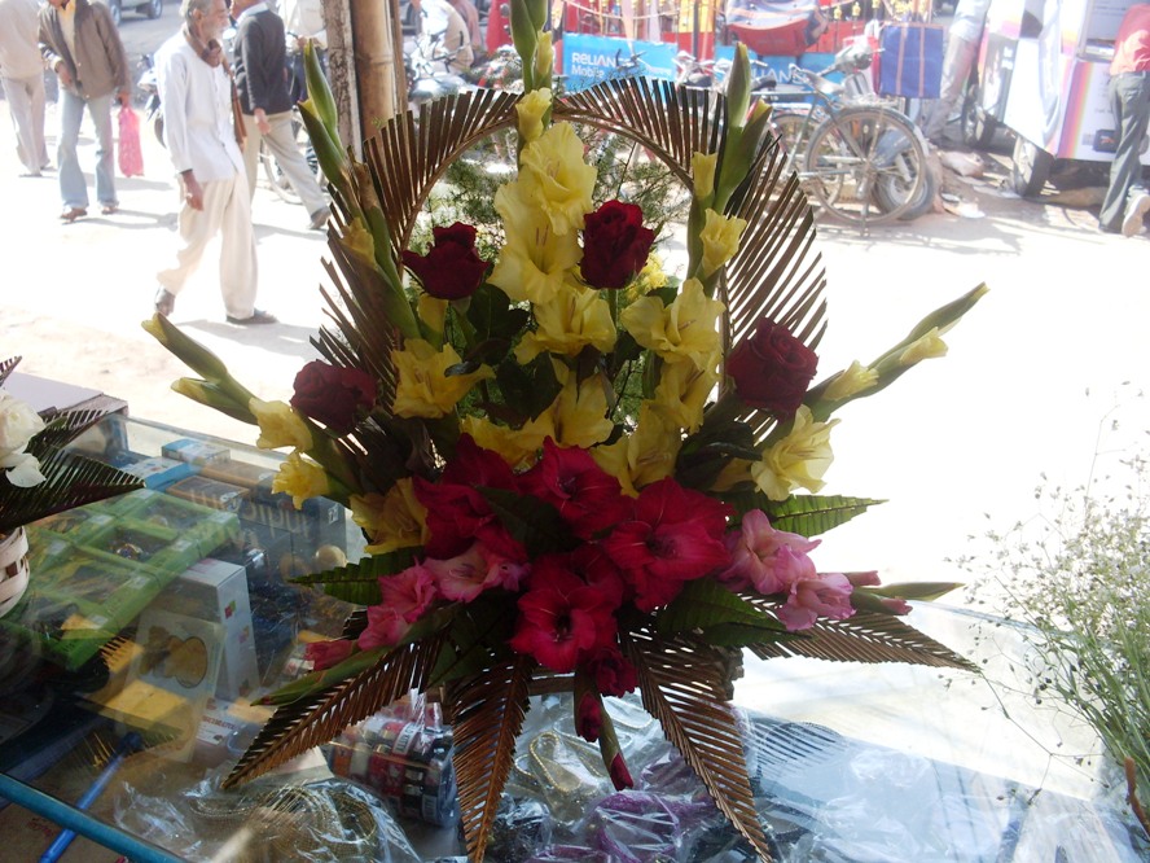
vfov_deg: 37.7
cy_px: 432
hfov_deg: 49.0
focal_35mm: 38
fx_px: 1262
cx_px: 575
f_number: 2.8
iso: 80
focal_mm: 6.3
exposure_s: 1/180
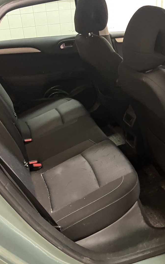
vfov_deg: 49.3
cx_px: 90
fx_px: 288
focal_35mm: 40
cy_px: 132
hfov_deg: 32.0
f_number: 1.8
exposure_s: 1/20
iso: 640
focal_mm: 3.99
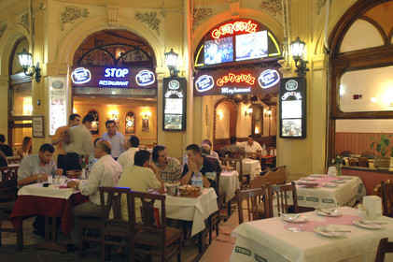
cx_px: 196
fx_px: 311
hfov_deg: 64.6
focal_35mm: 28
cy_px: 131
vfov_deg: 45.6
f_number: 2.8
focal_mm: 19
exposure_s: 1/13
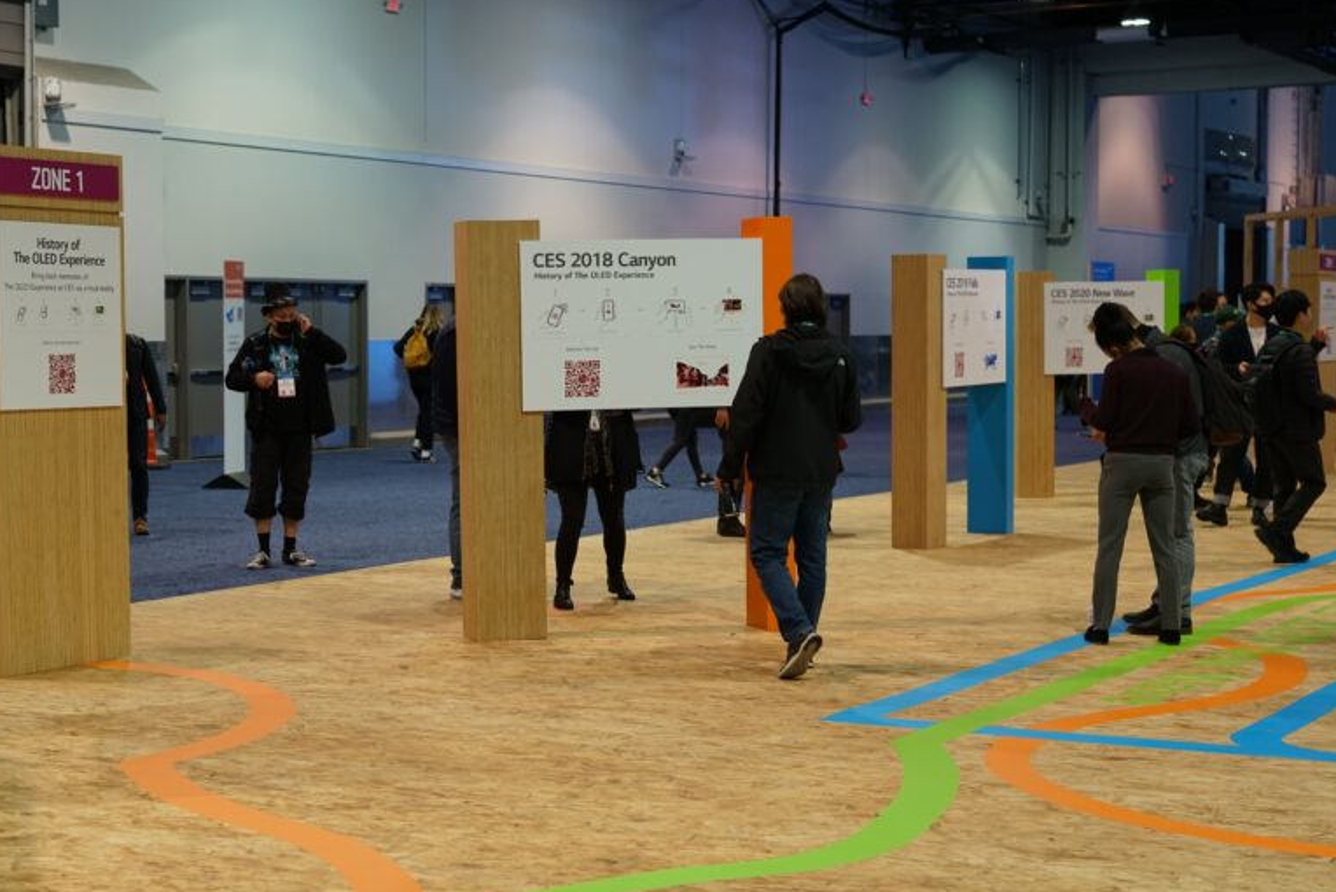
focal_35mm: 67
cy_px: 501
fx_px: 2487
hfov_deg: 29.9
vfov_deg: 20.3
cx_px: 484
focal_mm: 50
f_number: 4
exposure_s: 1/160
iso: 800
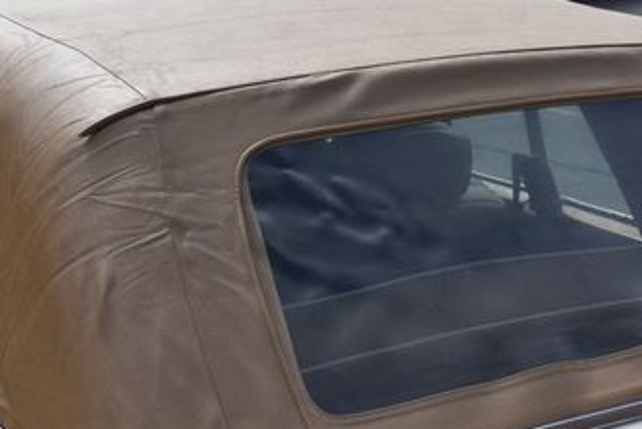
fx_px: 1409
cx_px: 329
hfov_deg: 25.7
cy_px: 245
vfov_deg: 17.3
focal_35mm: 79
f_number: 8
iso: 160
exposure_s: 1/500
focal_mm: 27
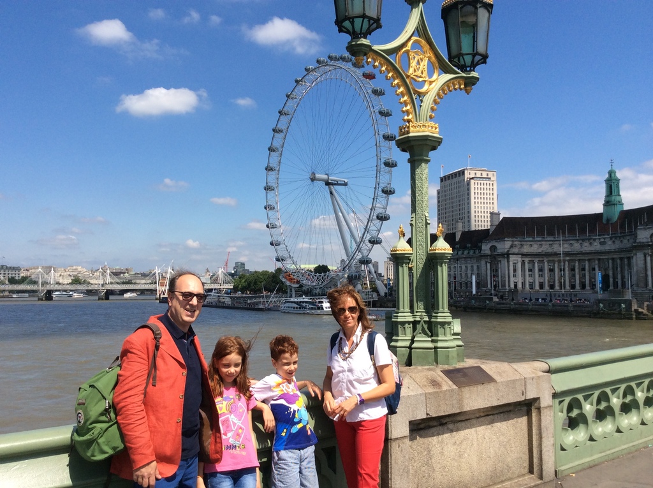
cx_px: 326
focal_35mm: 33
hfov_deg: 55.4
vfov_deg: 42.8
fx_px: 622
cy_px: 244
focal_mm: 3.3
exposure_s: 1/1590
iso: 32
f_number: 2.4
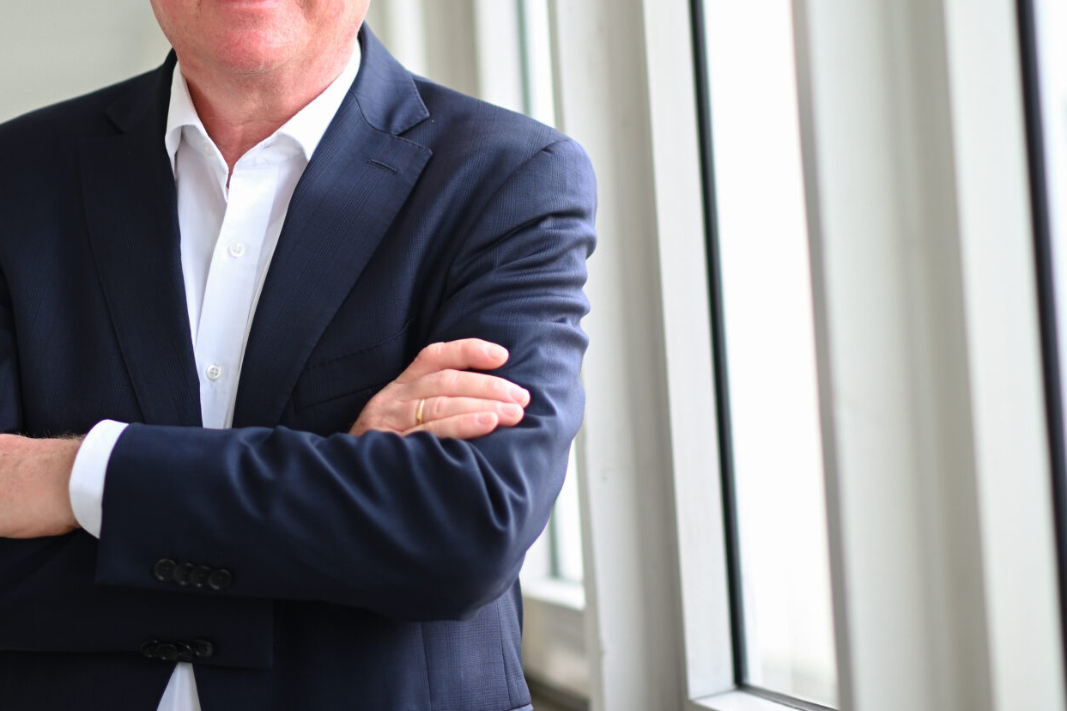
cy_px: 160
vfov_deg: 9.8
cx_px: 389
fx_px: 4148
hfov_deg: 14.6
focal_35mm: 140
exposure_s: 1/200
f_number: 2
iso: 200
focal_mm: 85
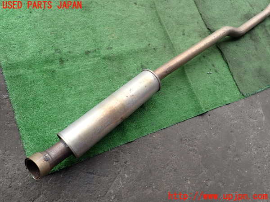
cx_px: 135
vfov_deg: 54.9
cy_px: 101
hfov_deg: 69.4
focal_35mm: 25
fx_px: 195
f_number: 2.8
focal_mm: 4.5
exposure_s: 1/160
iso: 100
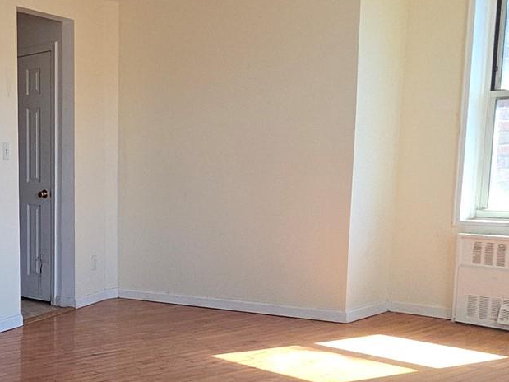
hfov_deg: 34.6
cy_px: 268
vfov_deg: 33.2
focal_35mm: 43
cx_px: -108
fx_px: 632
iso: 50
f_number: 2.2
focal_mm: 2.2
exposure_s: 1/150
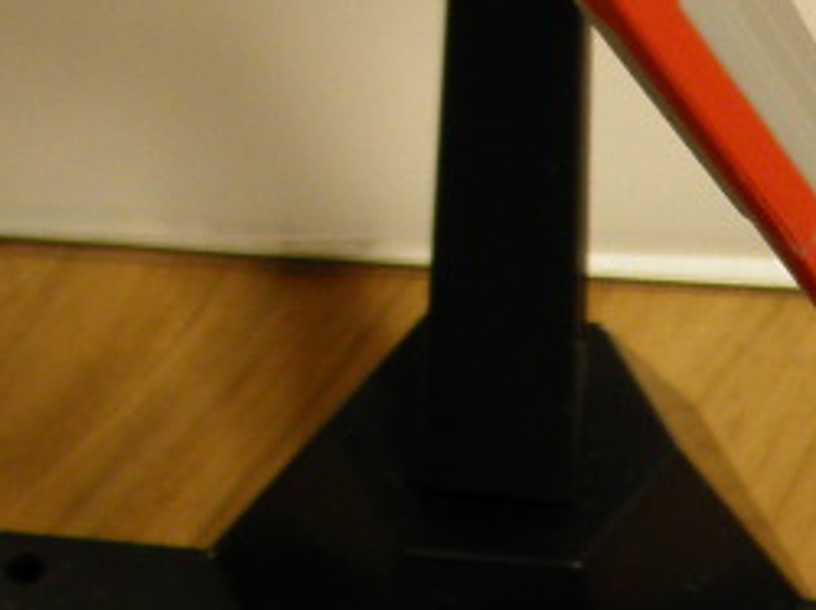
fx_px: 4710
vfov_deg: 7.1
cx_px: -91
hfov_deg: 9.8
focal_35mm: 200
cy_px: -763
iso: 50
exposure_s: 1/5
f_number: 3.2
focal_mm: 7.1
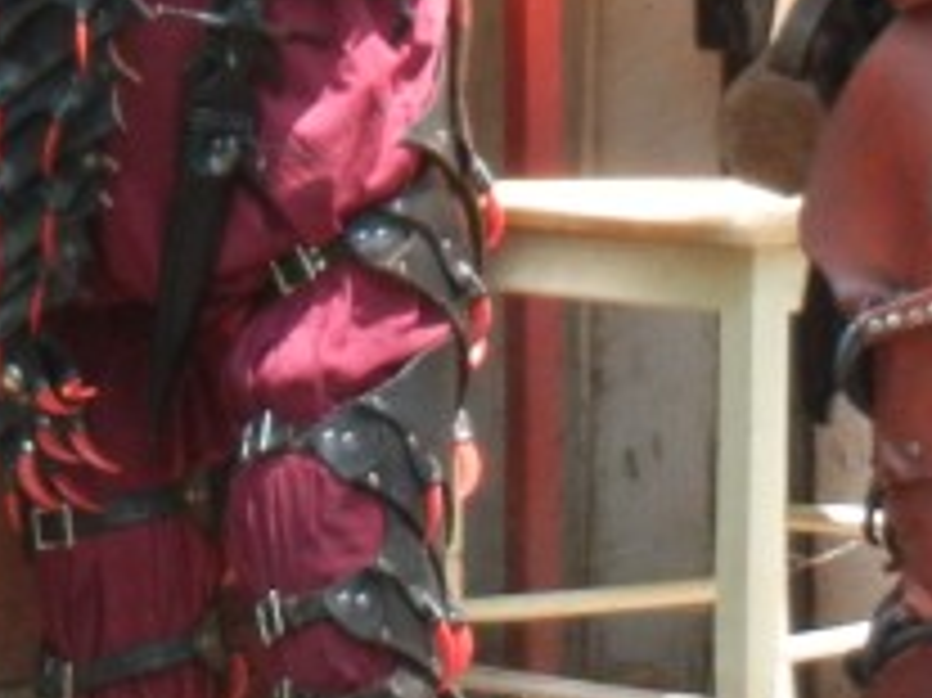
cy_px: 9
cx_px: -212
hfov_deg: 5.9
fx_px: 9068
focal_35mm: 337
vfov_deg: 4.4
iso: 294
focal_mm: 12.2
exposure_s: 1/51.6
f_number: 4.1
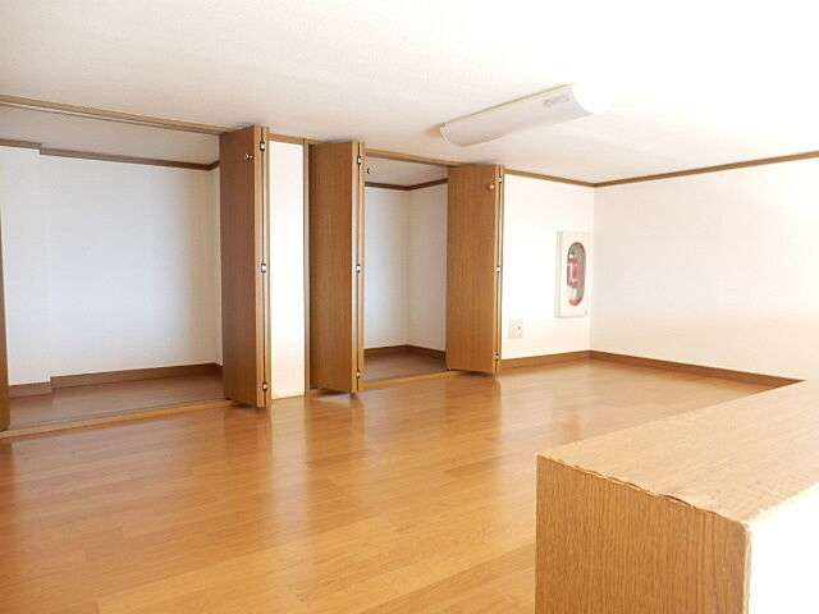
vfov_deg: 56.8
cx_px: 410
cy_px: 307
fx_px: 568
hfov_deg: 71.6
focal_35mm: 24
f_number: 3
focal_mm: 4.2
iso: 200
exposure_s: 1/8
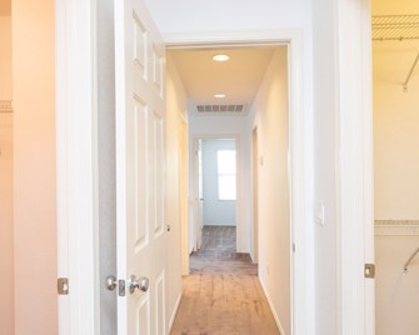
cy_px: 228
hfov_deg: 61.2
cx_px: 151
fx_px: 347
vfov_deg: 50.5
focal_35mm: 28
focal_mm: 7
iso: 200
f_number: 8
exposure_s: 1/4
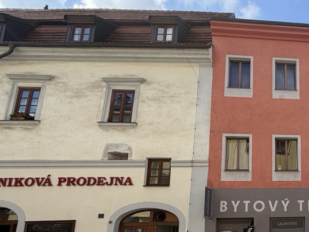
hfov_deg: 47.6
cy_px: 178
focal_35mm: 31
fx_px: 277
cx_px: 313
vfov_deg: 43.8
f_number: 2.2
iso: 40
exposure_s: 1/770
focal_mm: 2.22
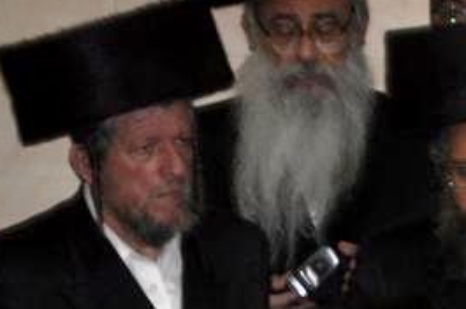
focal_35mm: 984
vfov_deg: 1.4
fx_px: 12722
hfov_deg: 2.1
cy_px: 444
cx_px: 849
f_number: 5.6
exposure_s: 1/60
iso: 500
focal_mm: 170
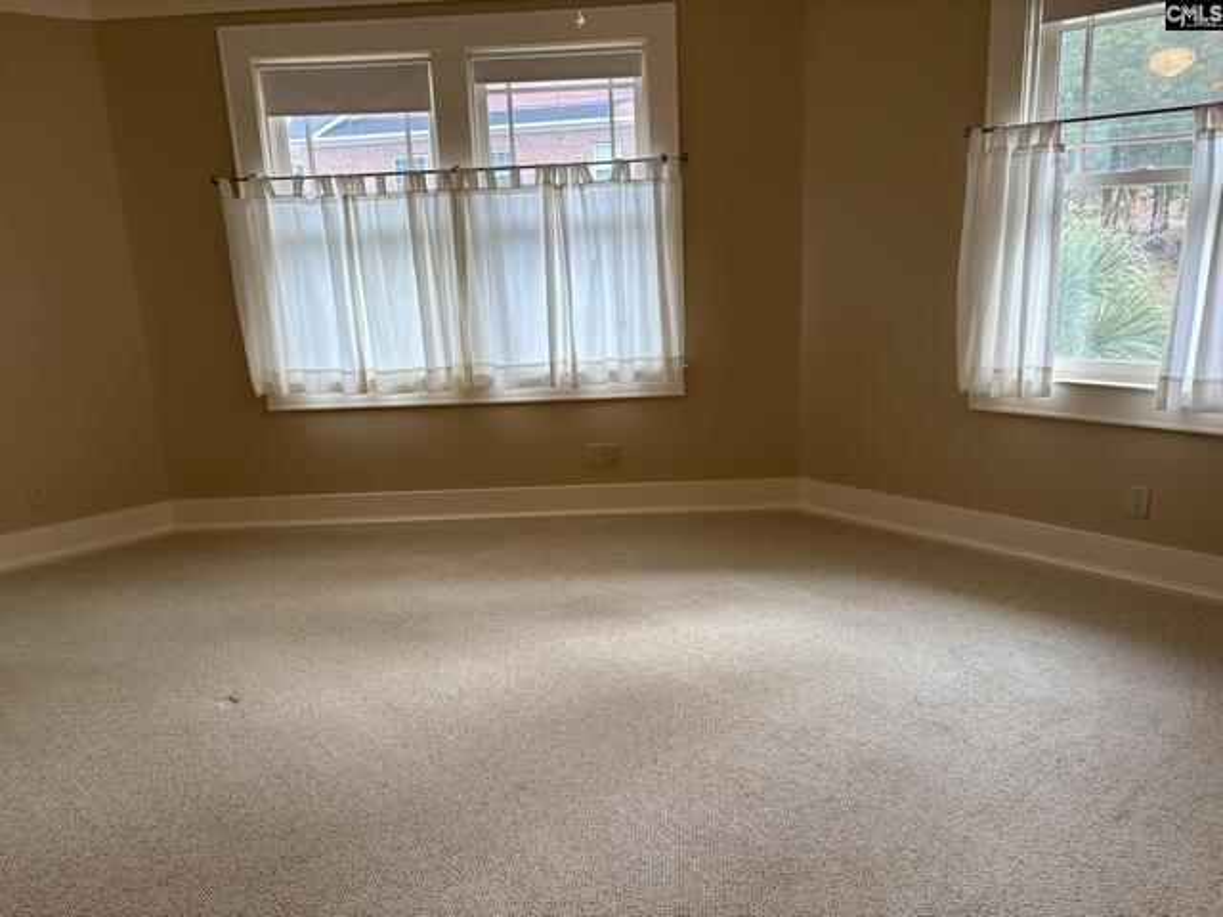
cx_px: 612
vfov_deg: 53.1
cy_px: 458
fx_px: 919
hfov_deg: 67.3
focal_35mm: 26
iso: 50
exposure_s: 1/120
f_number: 1.6
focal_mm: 5.96
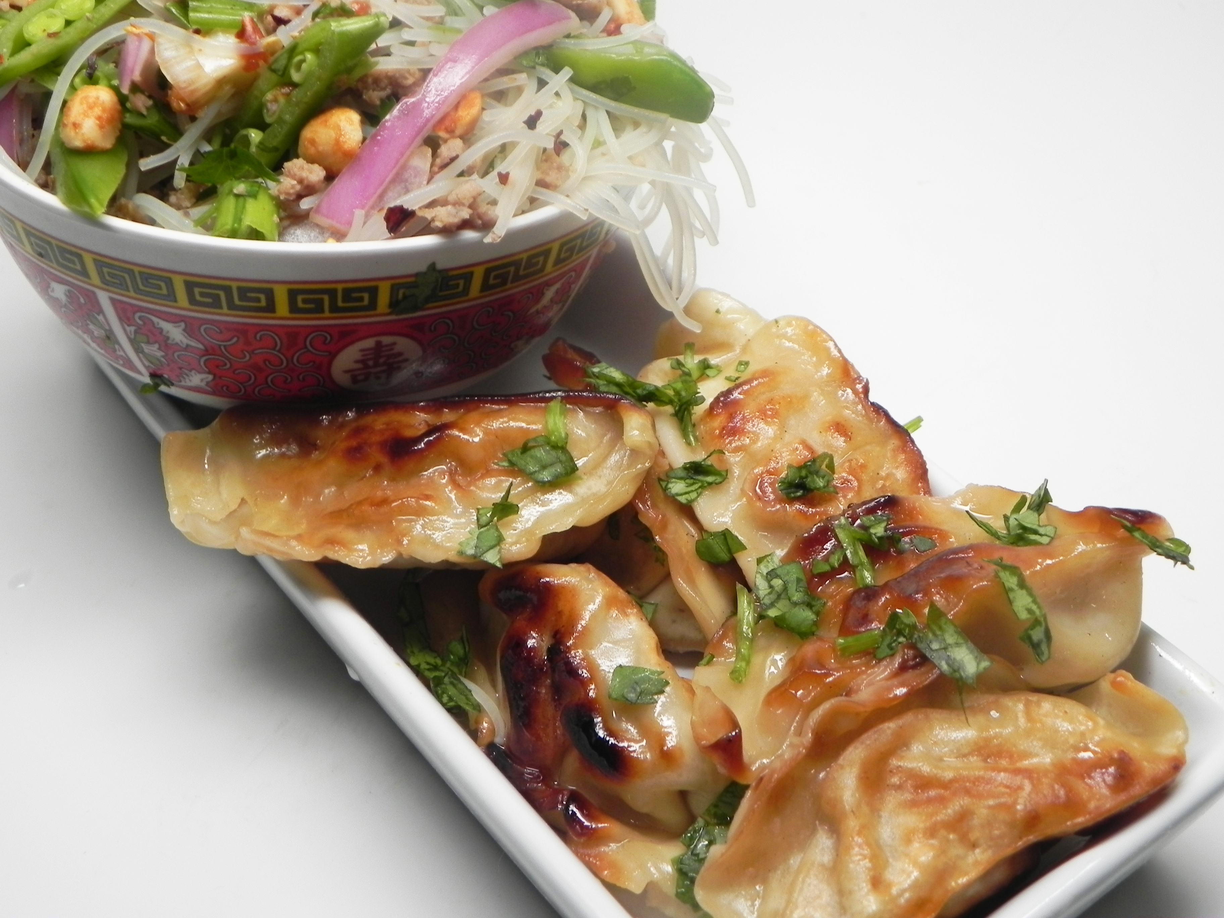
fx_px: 1627
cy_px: 459
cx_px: 612
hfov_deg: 41.2
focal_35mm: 46
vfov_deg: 31.5
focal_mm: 8.2
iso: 160
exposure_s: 1/32.2
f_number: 3.2
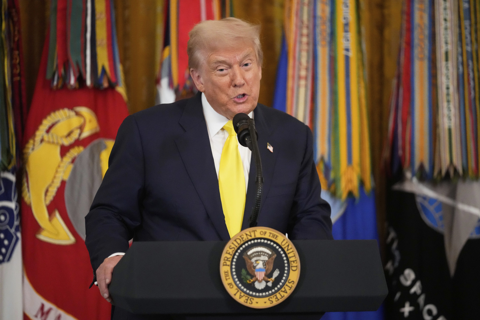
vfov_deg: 6.9
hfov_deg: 10.3
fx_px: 2667
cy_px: 160
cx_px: 240
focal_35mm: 200
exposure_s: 1/400
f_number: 2.8
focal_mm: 200
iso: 8000
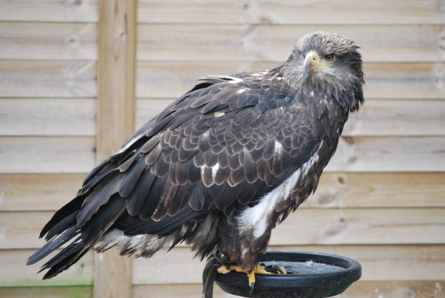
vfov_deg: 6.0
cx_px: 244
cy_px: 157
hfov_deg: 9.0
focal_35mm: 230
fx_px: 2842
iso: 1600
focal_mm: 135
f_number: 5
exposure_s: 1/125
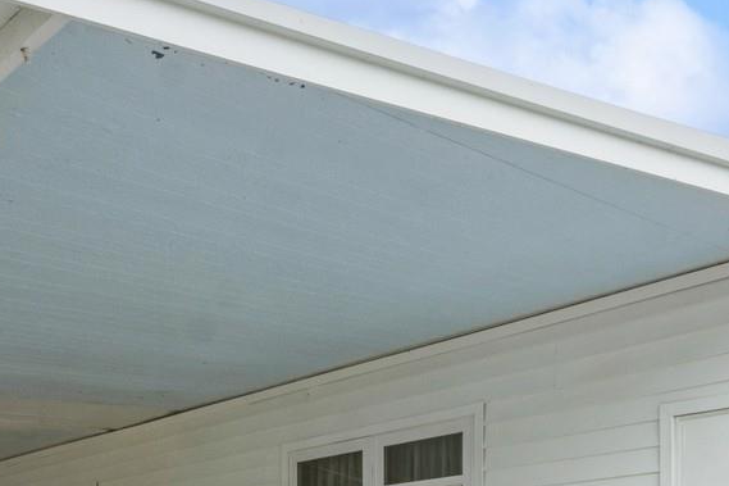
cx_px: 287
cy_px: 607
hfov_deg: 42.2
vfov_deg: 25.5
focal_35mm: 46
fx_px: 939
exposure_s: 1/200
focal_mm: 11
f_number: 8
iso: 200
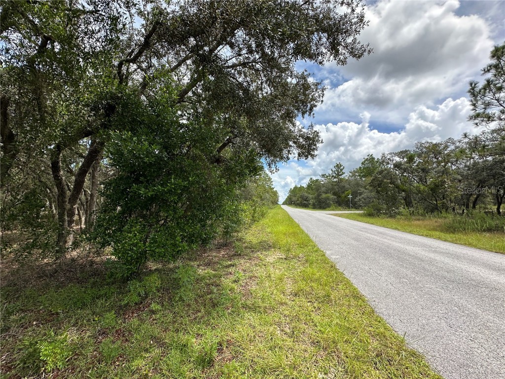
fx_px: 204
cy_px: 190
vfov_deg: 85.7
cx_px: 252
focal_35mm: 14
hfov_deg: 102.1
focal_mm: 2.22
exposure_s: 1/1125
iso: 40
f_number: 2.2
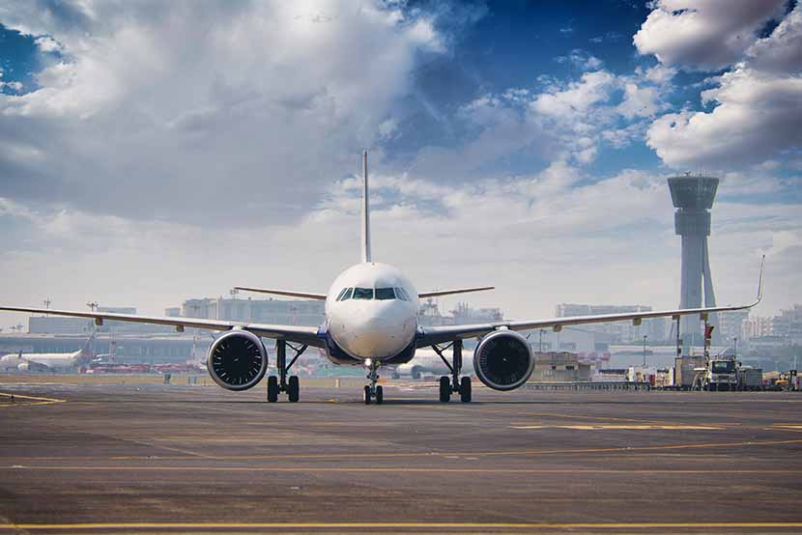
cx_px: 401
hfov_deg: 10.0
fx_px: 4591
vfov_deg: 6.7
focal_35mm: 206
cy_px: 268
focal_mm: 206
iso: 160
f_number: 8
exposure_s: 1/250
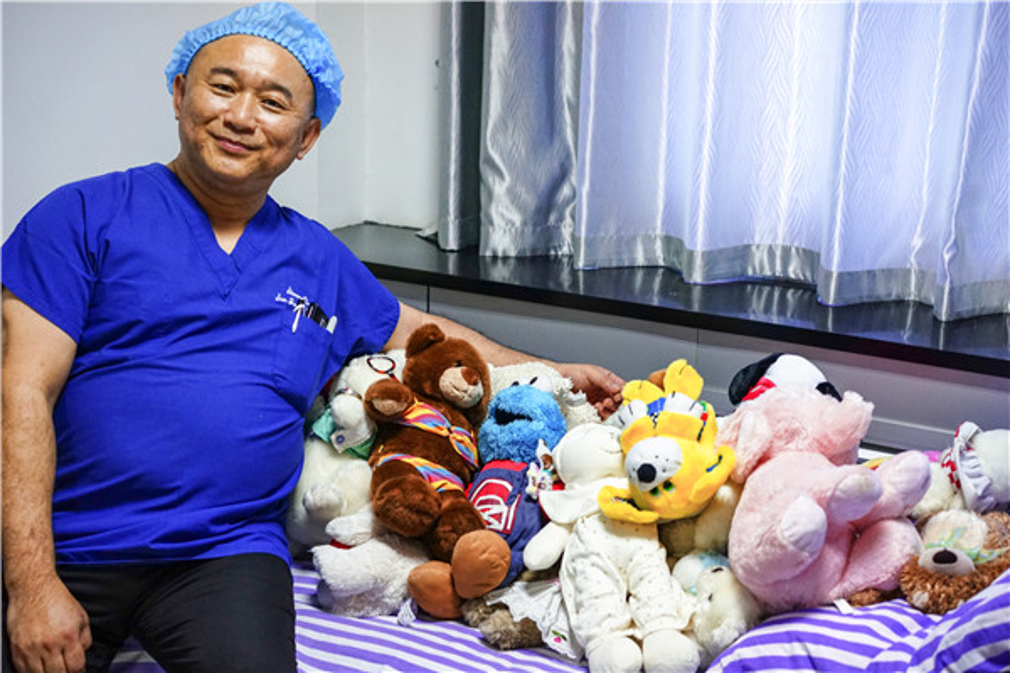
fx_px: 1543
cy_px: 336
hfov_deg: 36.2
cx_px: 505
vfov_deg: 24.6
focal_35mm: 55
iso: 2500
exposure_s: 1/60
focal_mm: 55
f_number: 4
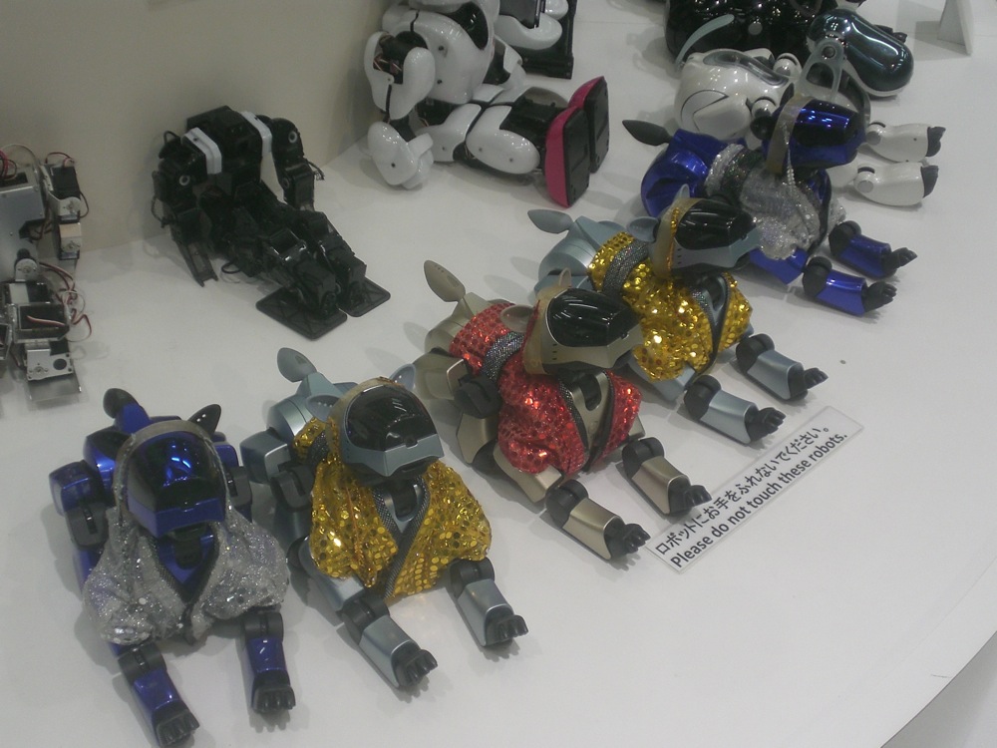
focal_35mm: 51
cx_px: 498
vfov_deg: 28.6
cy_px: 374
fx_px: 1469
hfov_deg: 37.5
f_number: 3.6
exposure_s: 1/100
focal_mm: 8.44
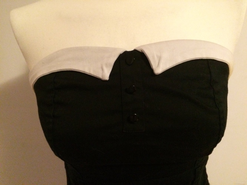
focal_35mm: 29
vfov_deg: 48.2
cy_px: 92
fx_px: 207
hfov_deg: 61.7
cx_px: 124
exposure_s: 1/17
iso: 640
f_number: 2.2
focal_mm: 4.15
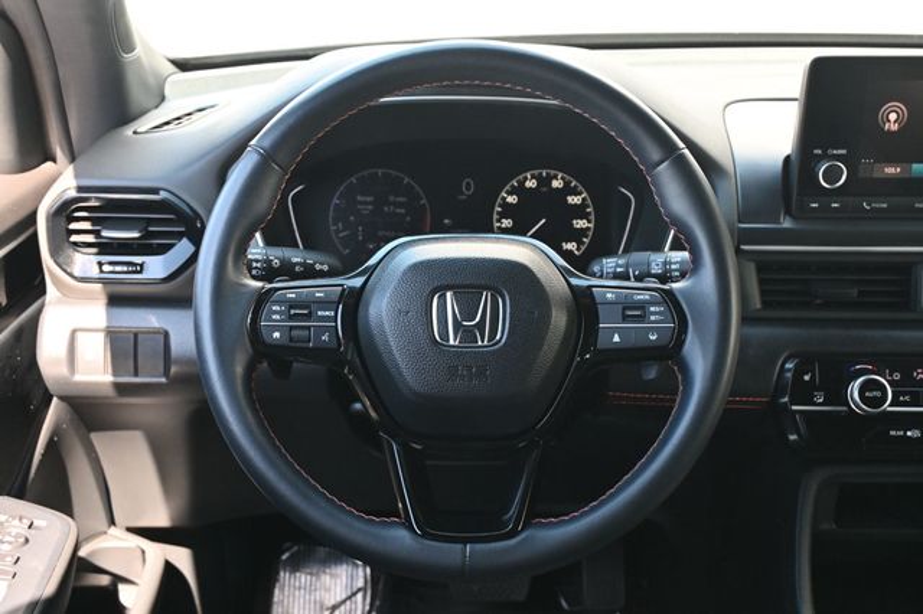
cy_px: 307
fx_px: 1057
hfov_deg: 47.2
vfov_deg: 32.4
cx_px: 462
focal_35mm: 41
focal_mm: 27.5
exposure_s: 1/125
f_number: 4.5
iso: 900
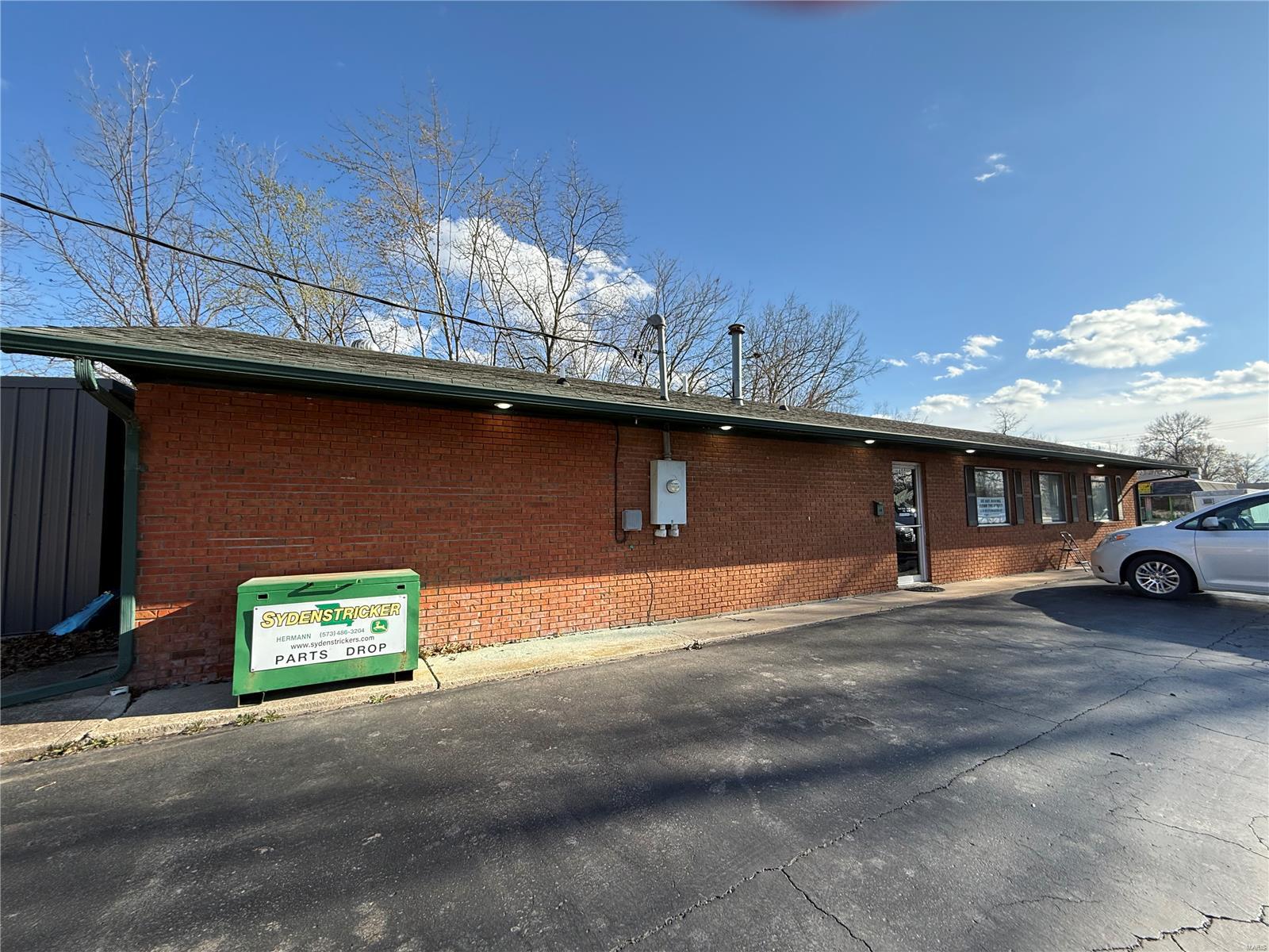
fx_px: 513
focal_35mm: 14
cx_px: 634
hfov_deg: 102.1
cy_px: 476
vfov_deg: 85.7
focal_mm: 2.22
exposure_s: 1/820
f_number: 2.2
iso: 50
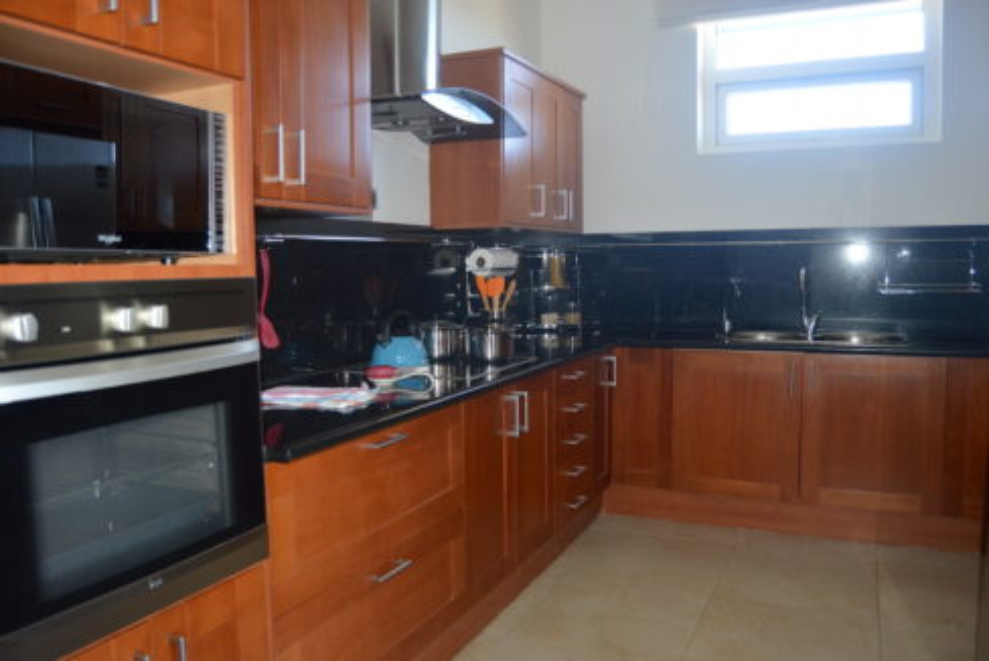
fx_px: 742
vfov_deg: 48.0
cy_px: 330
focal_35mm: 27
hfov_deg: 67.4
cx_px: 494
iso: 720
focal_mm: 18
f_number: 3.5
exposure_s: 1/60
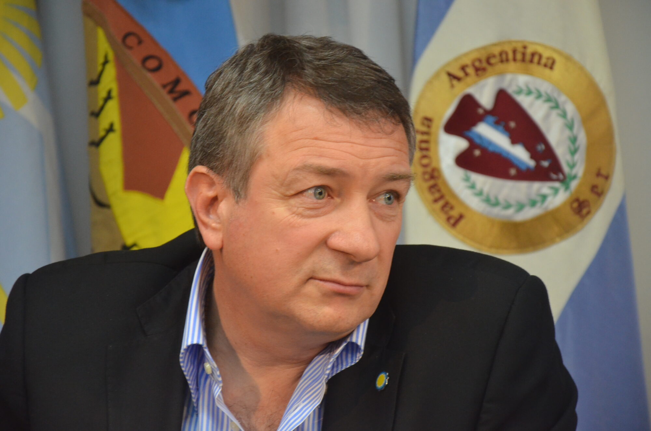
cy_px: 216
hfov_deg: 13.1
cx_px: 326
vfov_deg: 8.7
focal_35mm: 158
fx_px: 2842
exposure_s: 1/50
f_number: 5.6
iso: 1600
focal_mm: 105
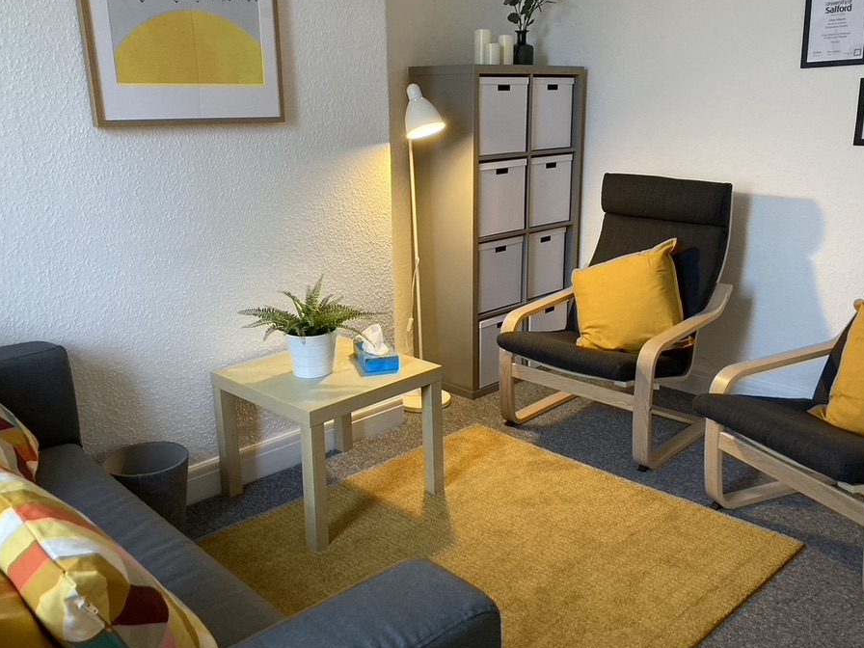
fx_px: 799
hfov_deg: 56.8
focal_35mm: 32
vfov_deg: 44.2
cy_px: 312
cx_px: 430
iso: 250
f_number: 1.8
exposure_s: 1/50
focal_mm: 3.99
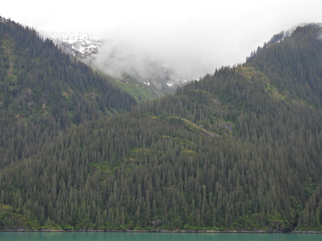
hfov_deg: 32.2
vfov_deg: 24.4
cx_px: 161
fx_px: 558
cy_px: 120
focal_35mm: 60
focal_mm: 10.7
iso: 100
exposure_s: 1/200
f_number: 3.5
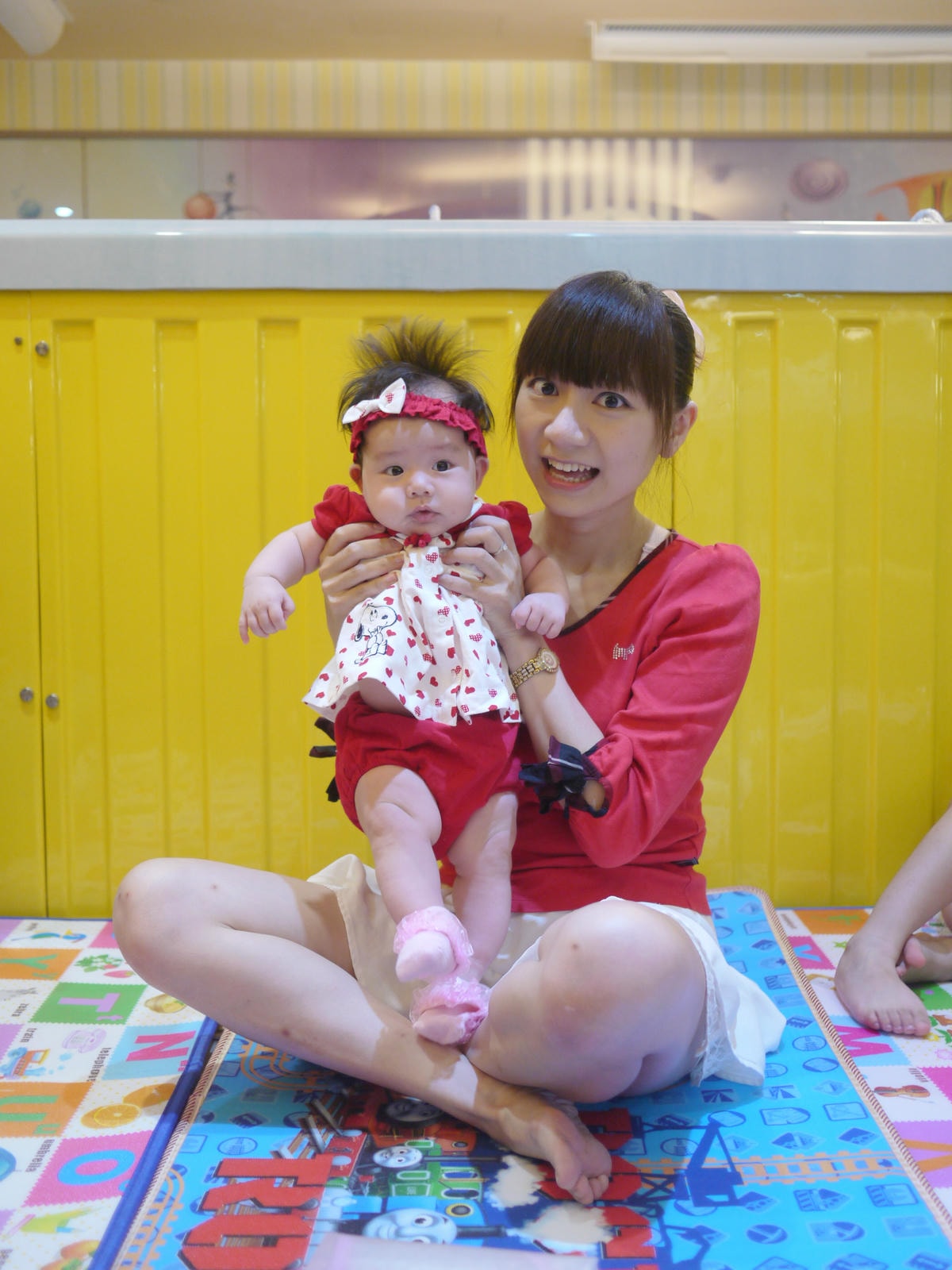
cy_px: 635
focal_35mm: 40
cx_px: 476
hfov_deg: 36.0
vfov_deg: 46.8
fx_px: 1467
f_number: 1.7
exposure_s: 1/60
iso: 320
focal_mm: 20
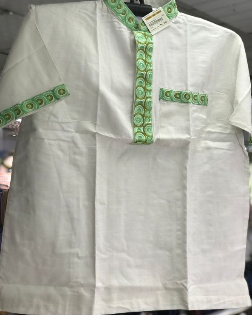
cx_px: 127
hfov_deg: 25.4
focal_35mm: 60
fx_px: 560
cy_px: 154
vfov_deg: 31.5
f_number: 2.8
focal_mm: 6.6
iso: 50
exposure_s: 1/50
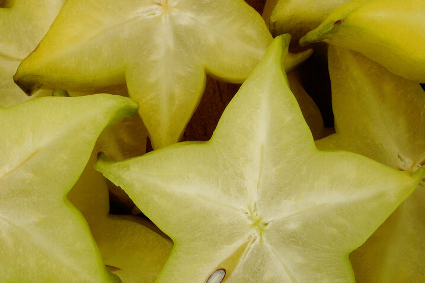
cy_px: 216
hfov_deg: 20.1
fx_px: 1192
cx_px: 113
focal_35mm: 101
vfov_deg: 13.5
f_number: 32
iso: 200
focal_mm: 60
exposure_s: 1/250
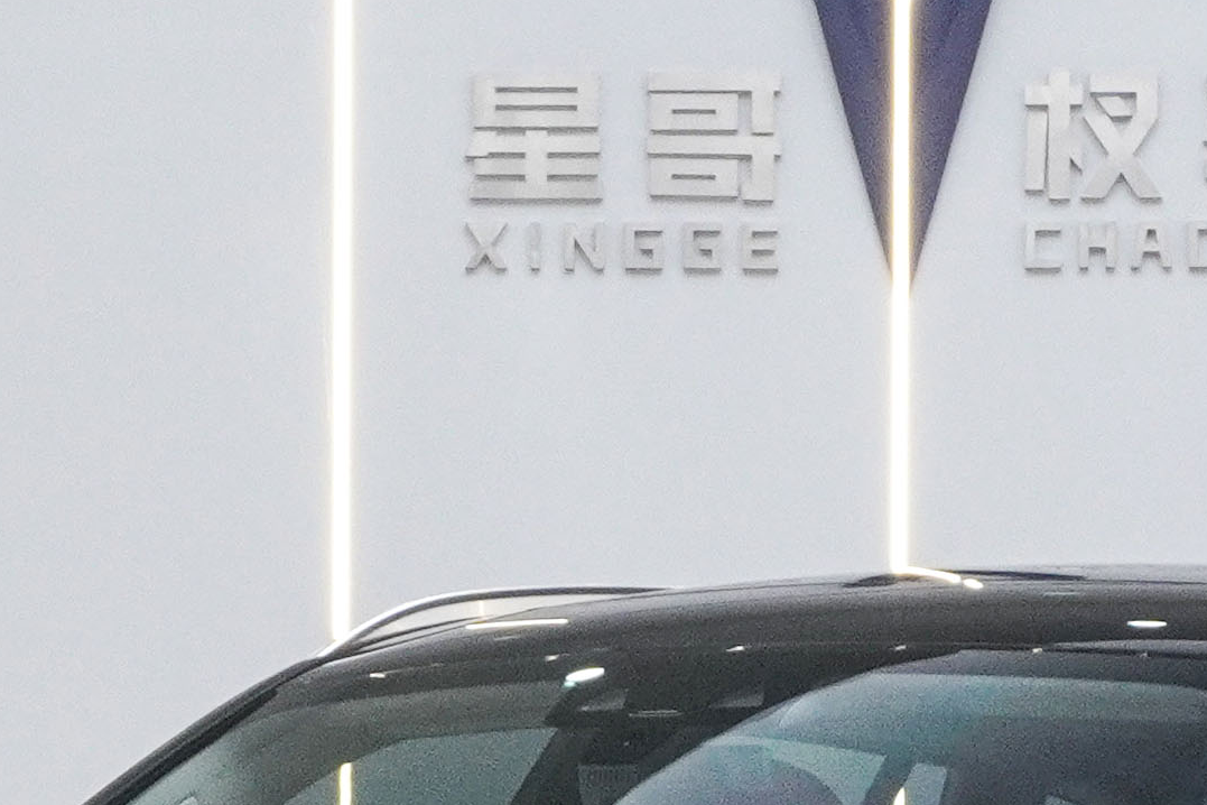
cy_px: 1290
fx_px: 7434
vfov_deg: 6.1
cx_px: 687
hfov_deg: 9.3
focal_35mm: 222
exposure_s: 1/80
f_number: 6.3
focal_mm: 27
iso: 1000
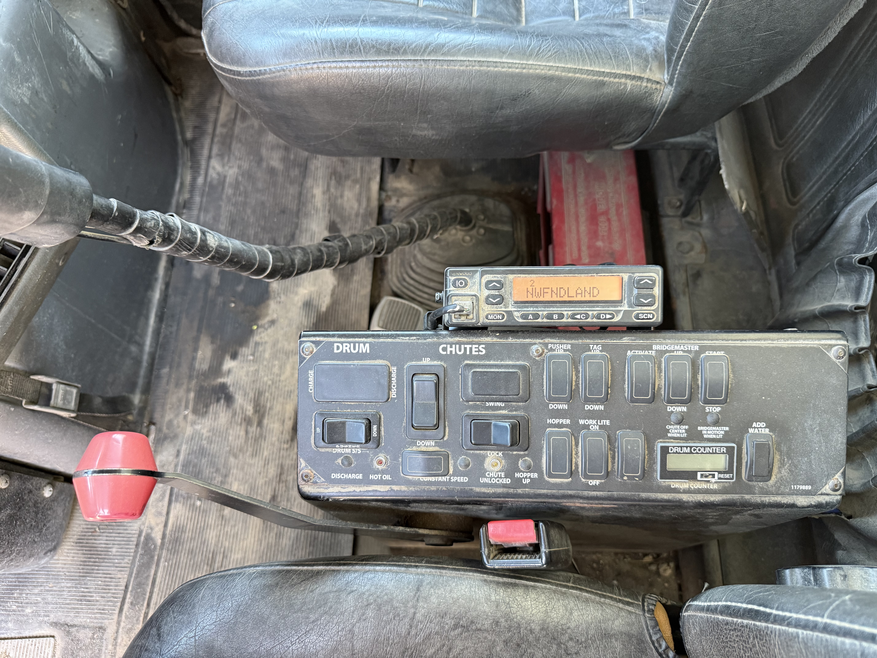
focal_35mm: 24
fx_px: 608
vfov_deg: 56.8
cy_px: 329
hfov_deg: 71.6
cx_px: 438
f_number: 1.78
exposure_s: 1/60
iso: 320
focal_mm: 6.76
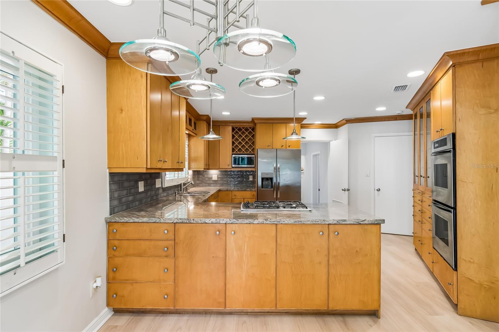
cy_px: 166
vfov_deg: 73.7
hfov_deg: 96.7
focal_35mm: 16
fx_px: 222
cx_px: 250
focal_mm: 11
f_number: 7.1
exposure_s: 1/8
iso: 100
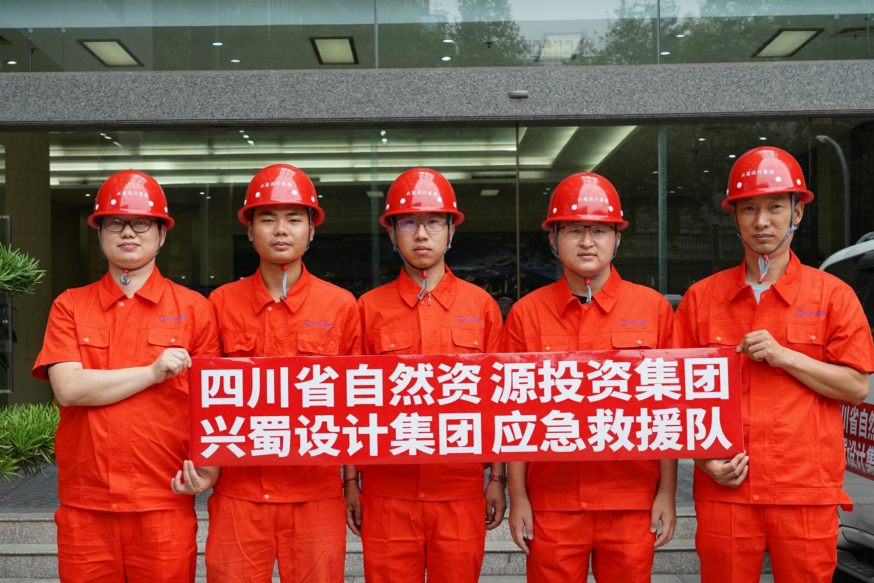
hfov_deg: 31.8
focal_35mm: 63
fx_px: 1530
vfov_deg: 21.5
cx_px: 374
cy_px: 368
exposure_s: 1/100
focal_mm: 37
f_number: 6.3
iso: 100
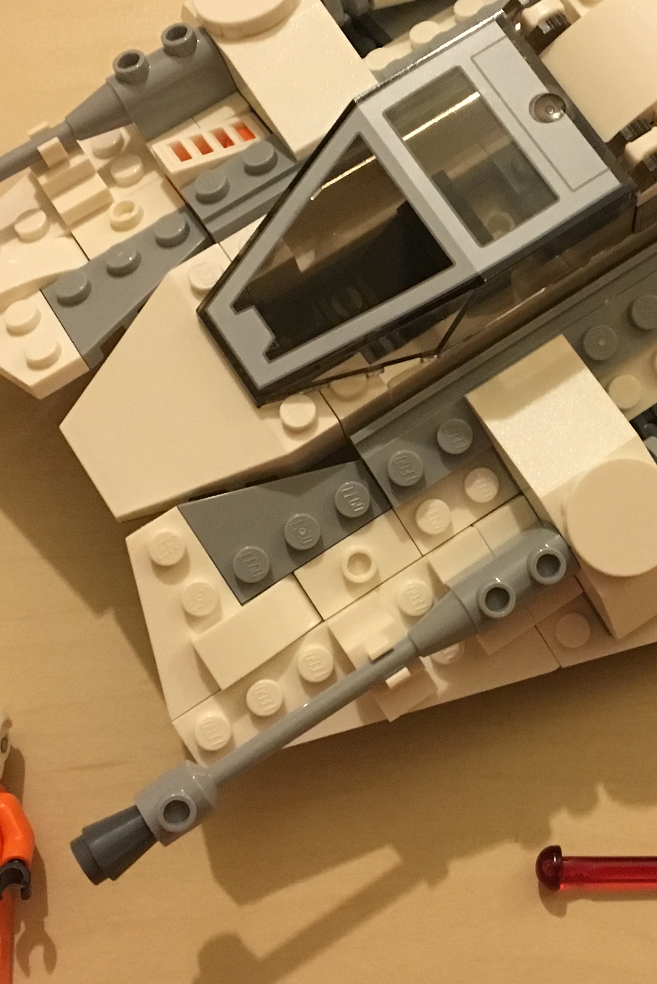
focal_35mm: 62
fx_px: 1697
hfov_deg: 21.7
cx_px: 510
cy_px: 413
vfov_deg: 32.3
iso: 200
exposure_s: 1/25
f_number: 2.2
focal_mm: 4.15
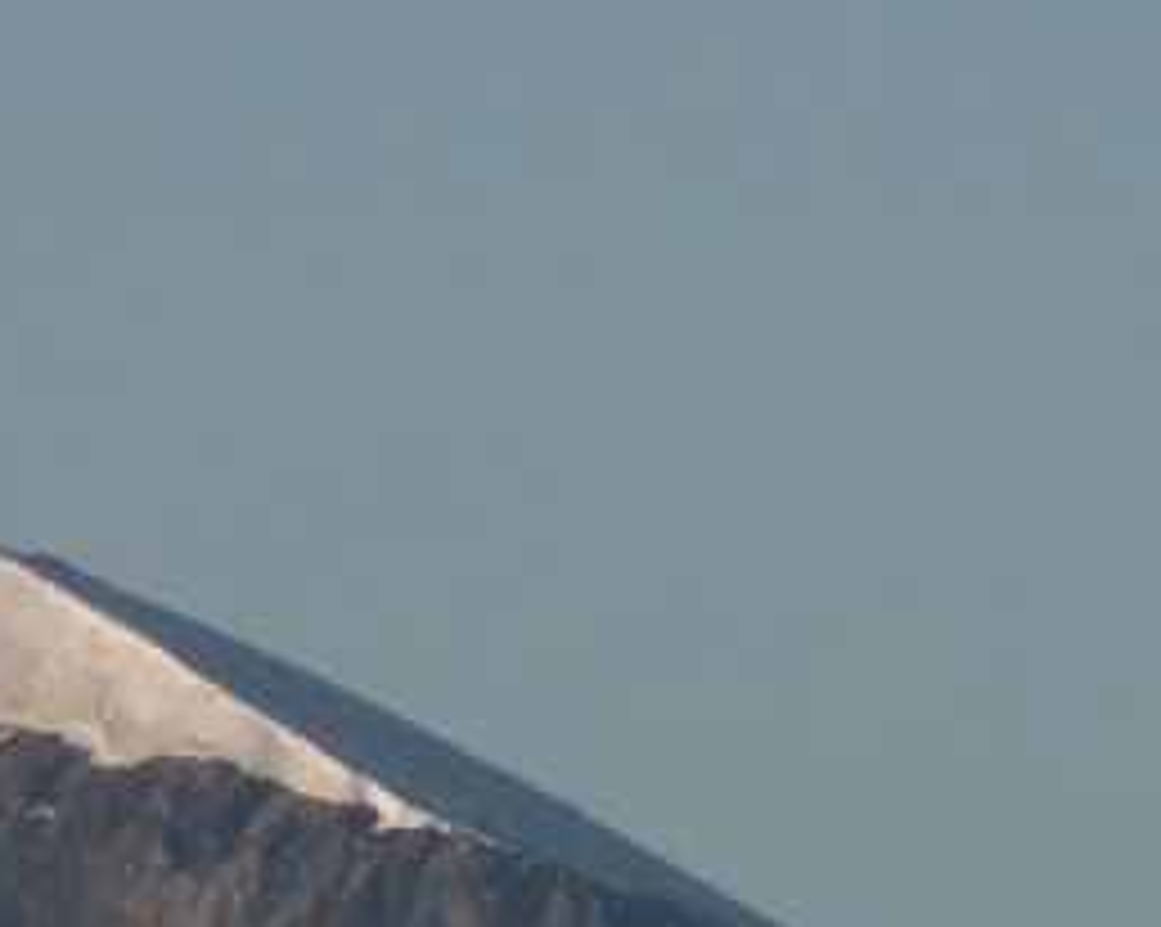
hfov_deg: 1.5
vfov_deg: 1.2
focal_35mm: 1322
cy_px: 900
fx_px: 45391
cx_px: 666
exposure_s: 1/250
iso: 50
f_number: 8
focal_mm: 56.48
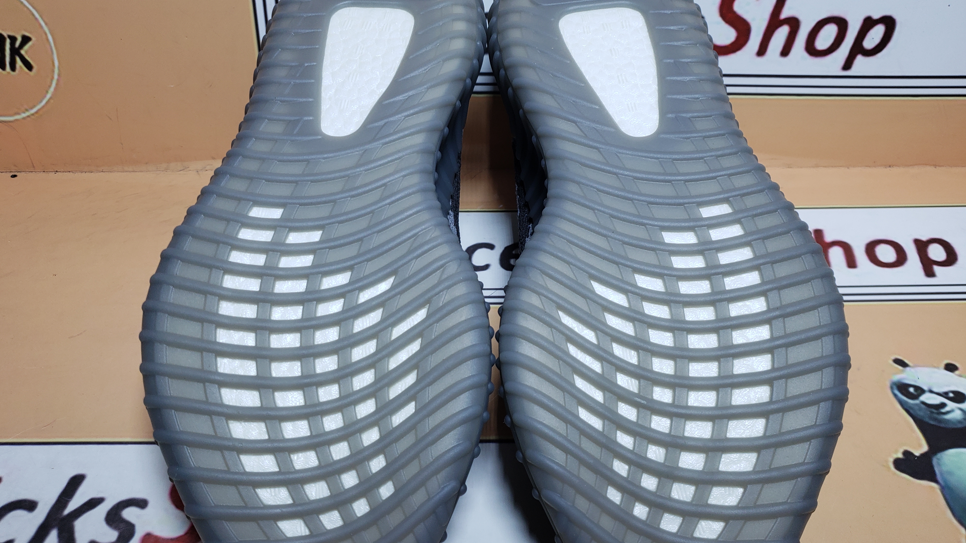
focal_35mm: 29
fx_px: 743
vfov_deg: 40.2
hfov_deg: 66.1
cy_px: 270
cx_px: 476
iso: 50
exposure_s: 1/682
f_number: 1.5
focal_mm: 4.3
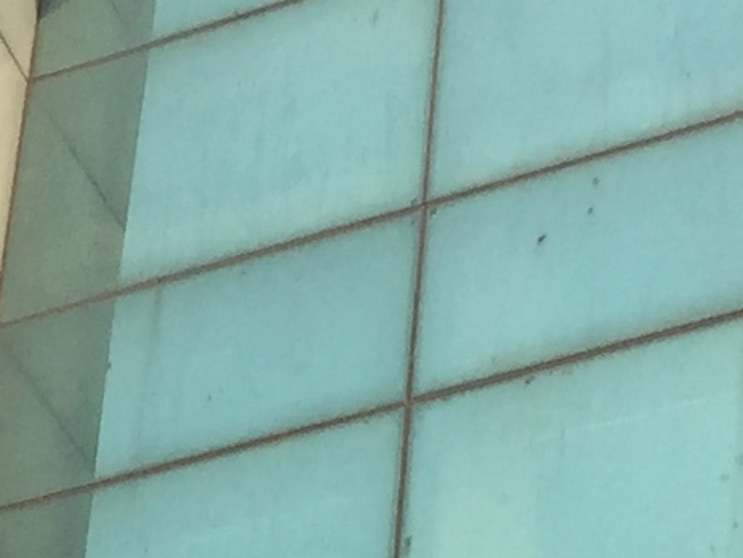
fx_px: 4379
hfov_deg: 9.7
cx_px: 93
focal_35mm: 204
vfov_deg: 6.9
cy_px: 1259
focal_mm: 4.15
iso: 32
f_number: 2.2
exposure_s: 1/1582
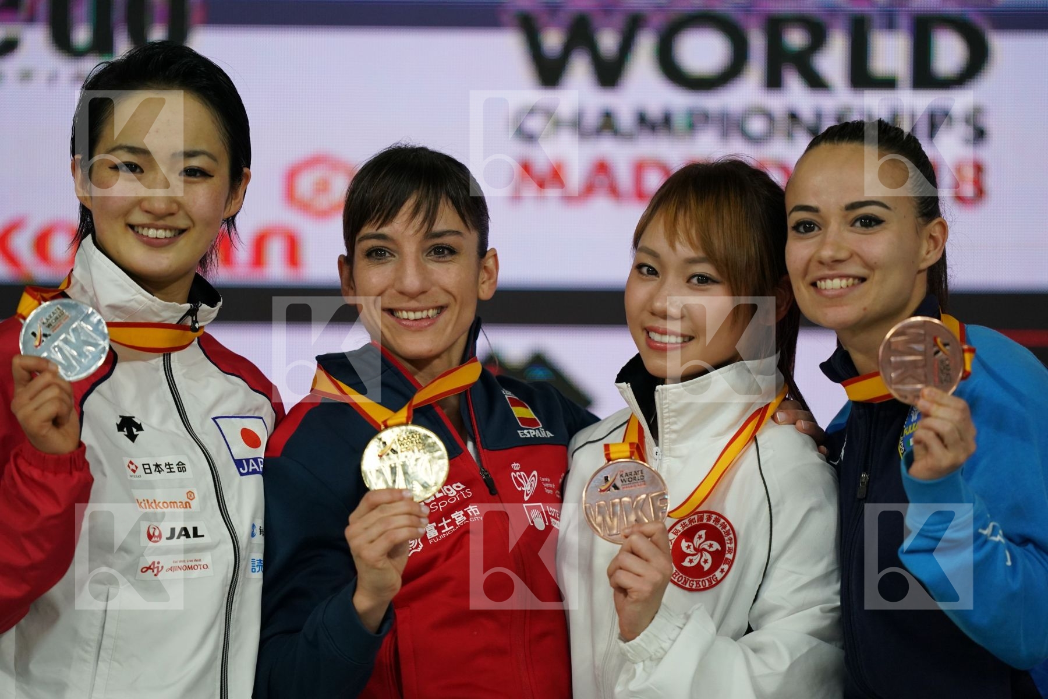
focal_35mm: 400
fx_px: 11644
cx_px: 524
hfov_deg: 5.2
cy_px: 350
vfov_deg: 3.4
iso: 2000
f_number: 2.8
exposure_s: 1/400
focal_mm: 400
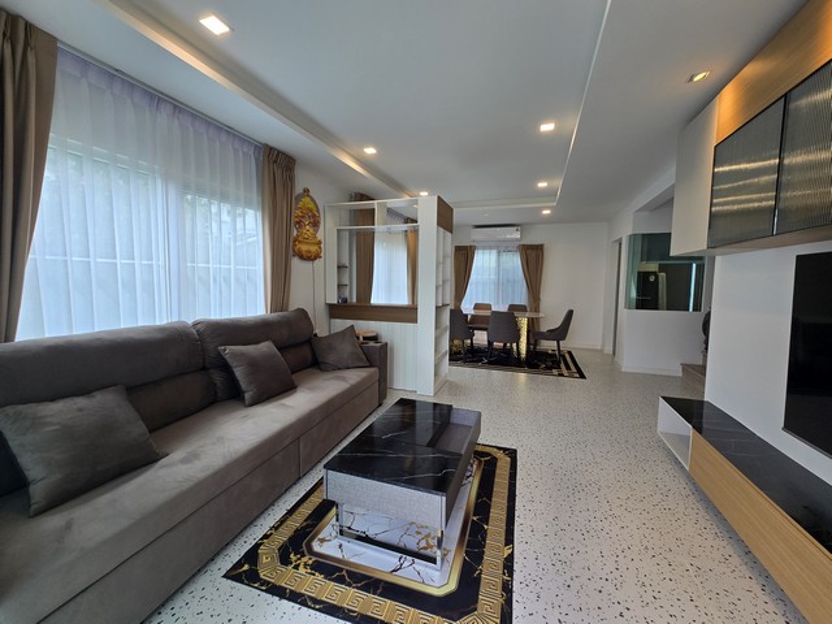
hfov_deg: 106.2
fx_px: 312
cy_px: 312
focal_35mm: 13
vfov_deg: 89.9
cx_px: 416
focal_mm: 2.2
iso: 50
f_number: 2.2
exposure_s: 1/120
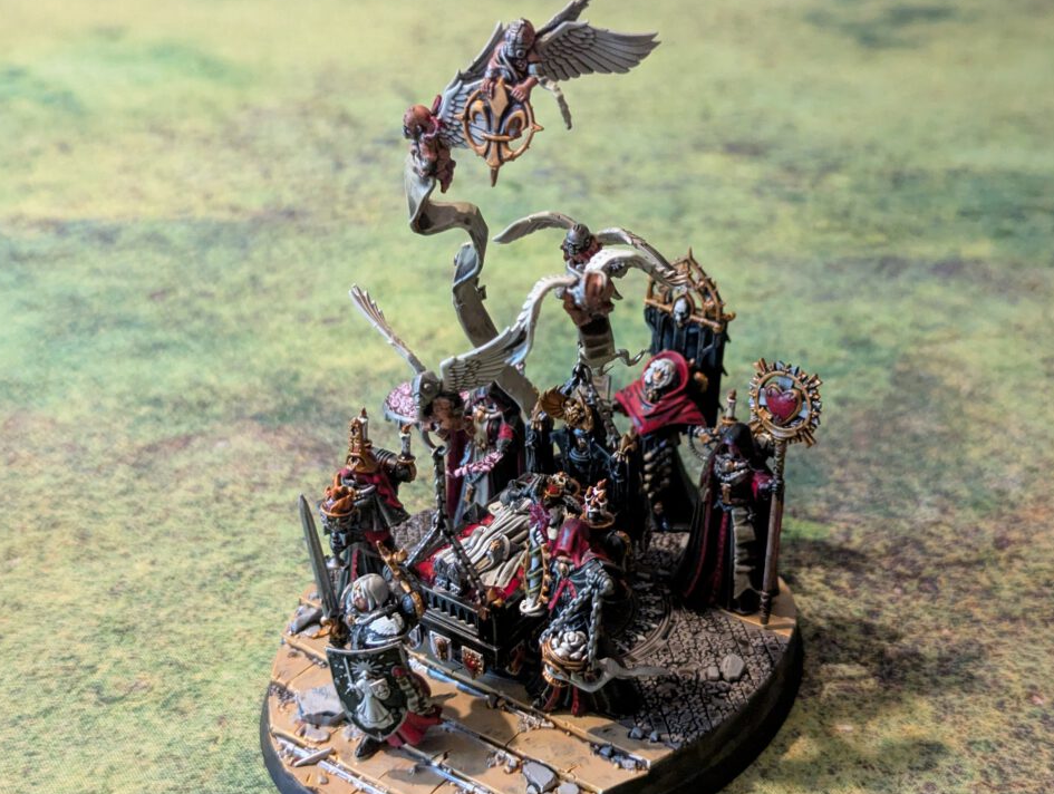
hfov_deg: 36.8
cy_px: 413
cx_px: 544
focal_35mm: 52
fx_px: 1586
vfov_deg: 28.1
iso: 993
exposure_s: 1/20
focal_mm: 6.81
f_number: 1.85
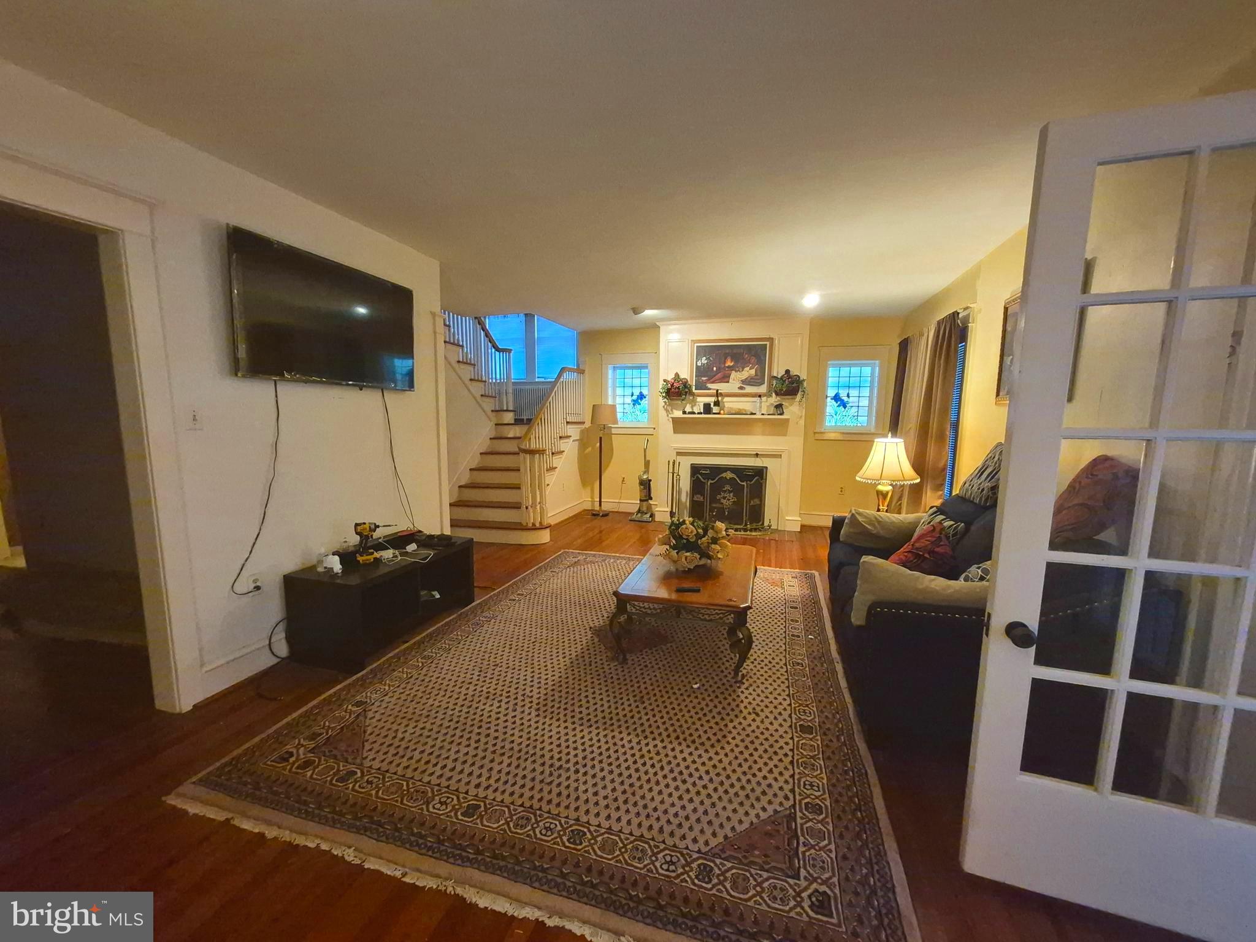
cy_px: 471
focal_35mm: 13
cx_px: 628
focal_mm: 1.74
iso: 1600
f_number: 2.2
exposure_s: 1/60
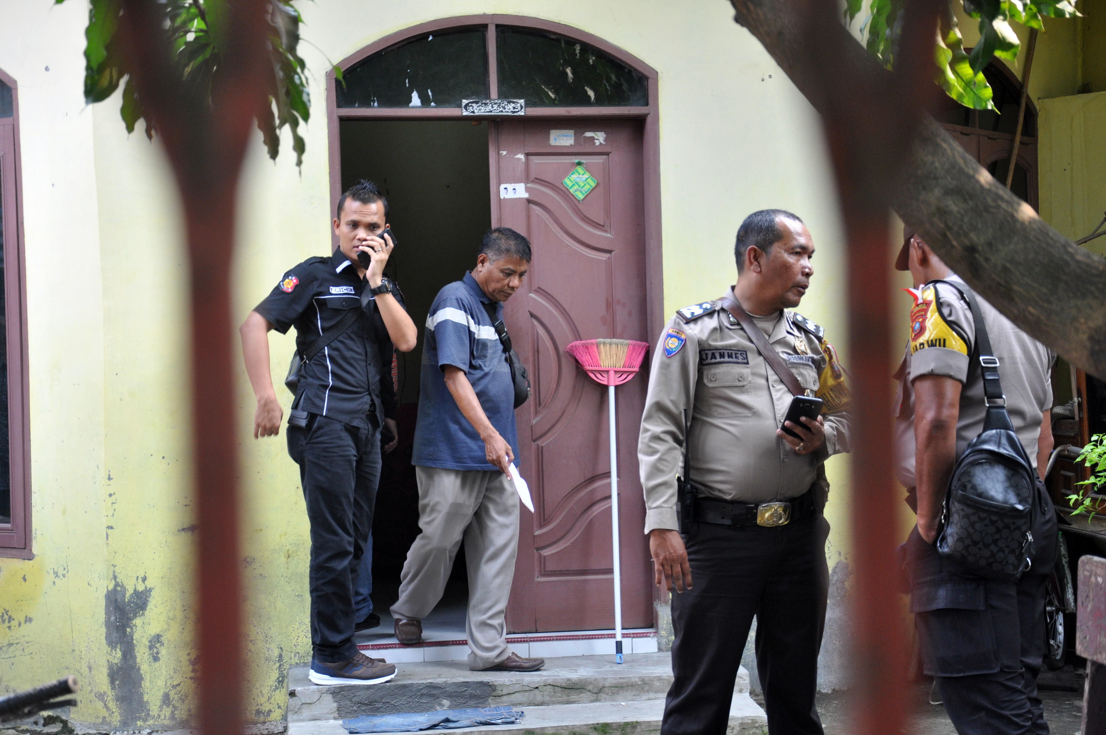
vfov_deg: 21.5
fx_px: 1933
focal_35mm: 63
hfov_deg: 31.9
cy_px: 368
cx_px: 553
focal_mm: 42
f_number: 5
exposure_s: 1/100
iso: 500
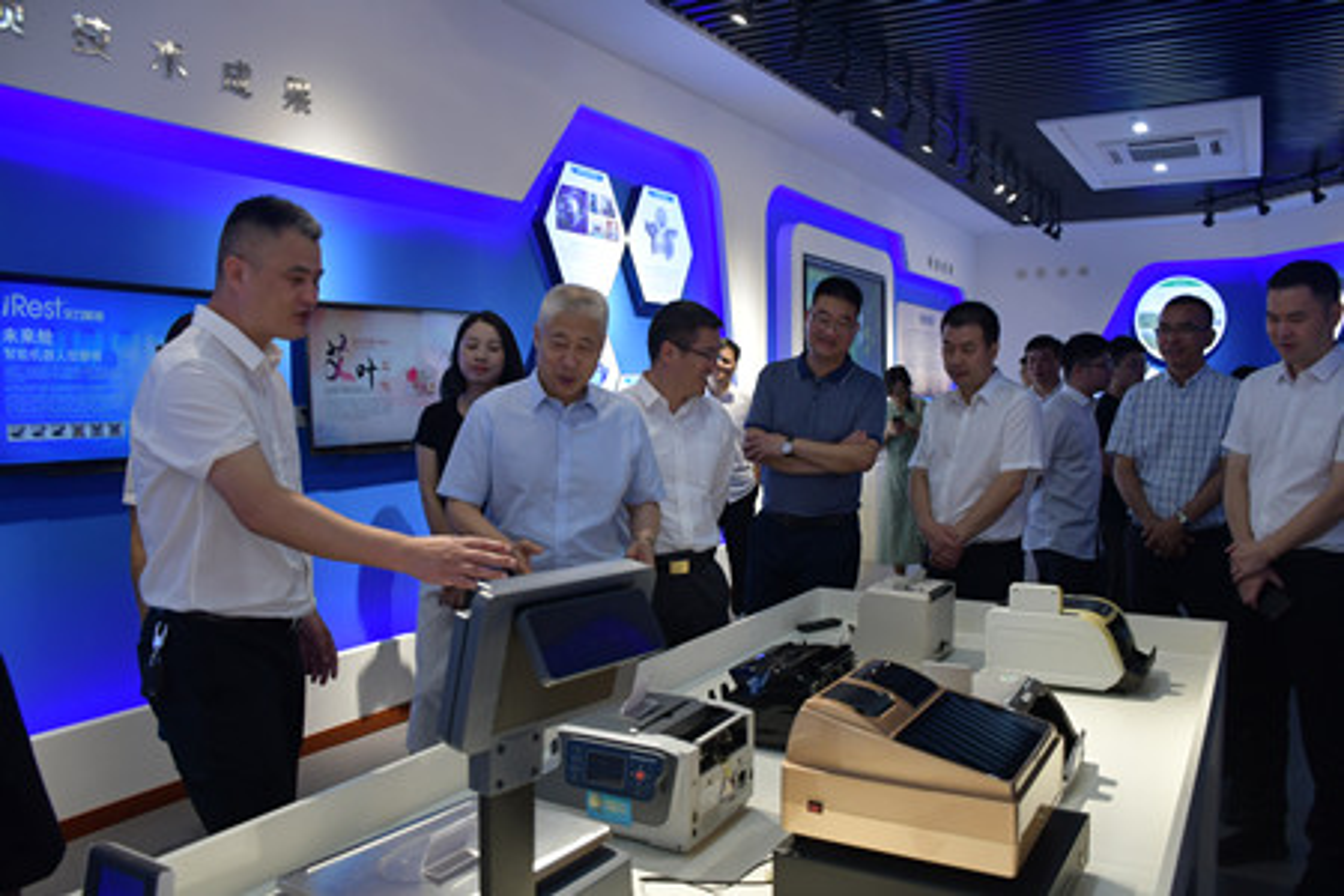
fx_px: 1008
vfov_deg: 47.9
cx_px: 672
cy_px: 448
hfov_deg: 67.4
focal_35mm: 27
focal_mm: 18
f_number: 3.5
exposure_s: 1/200
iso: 800
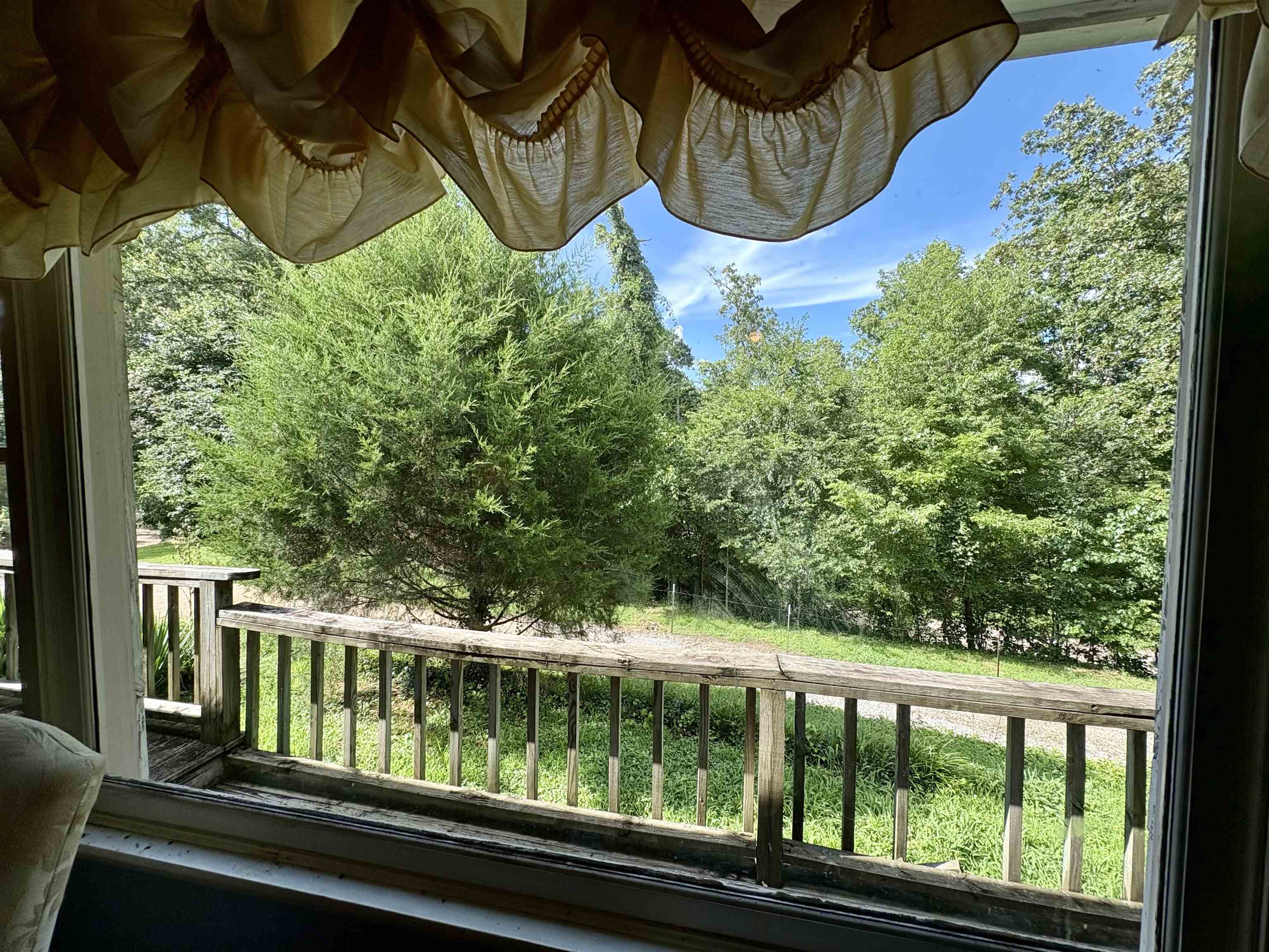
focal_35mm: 14
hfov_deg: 102.1
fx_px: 513
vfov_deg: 85.7
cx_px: 634
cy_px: 476
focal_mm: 2.22
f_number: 2.2
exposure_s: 1/569
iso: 64
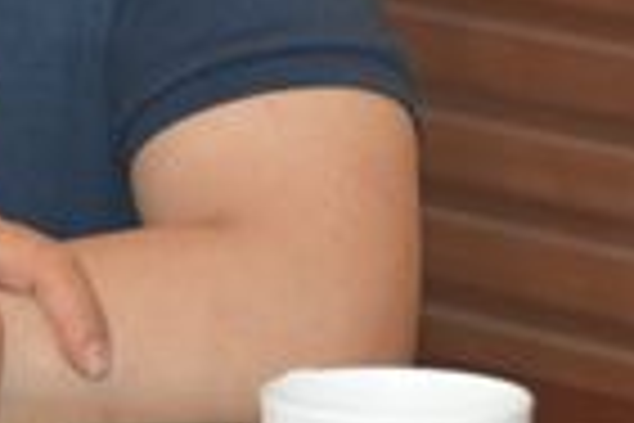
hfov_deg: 4.6
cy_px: -81
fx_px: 7889
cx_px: -234
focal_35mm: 448
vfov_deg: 3.1
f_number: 5
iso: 2200
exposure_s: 1/60
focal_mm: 70
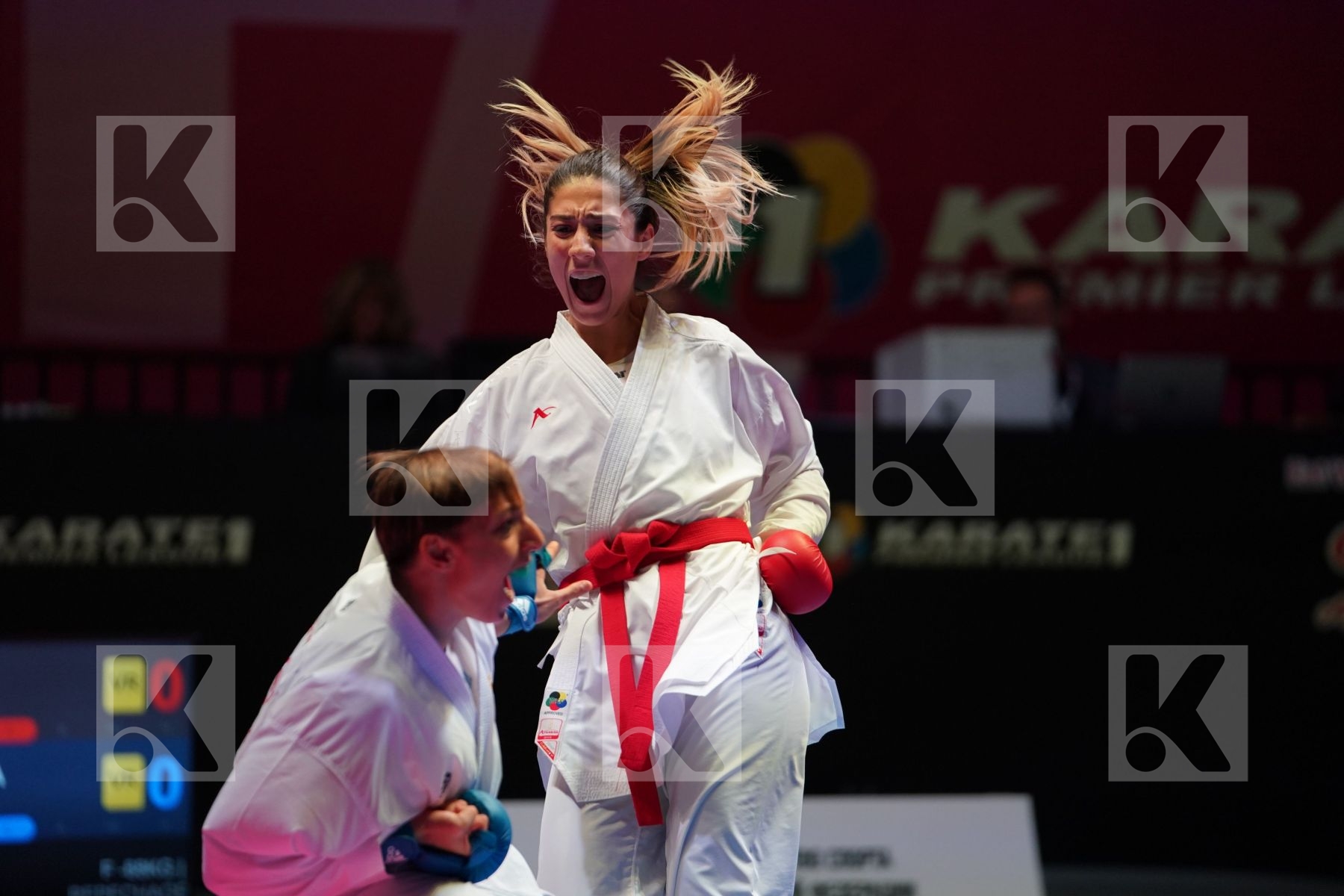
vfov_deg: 6.9
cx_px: 672
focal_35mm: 198
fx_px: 7391
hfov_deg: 10.4
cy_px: 448
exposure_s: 1/1000
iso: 2000
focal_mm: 198
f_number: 2.8
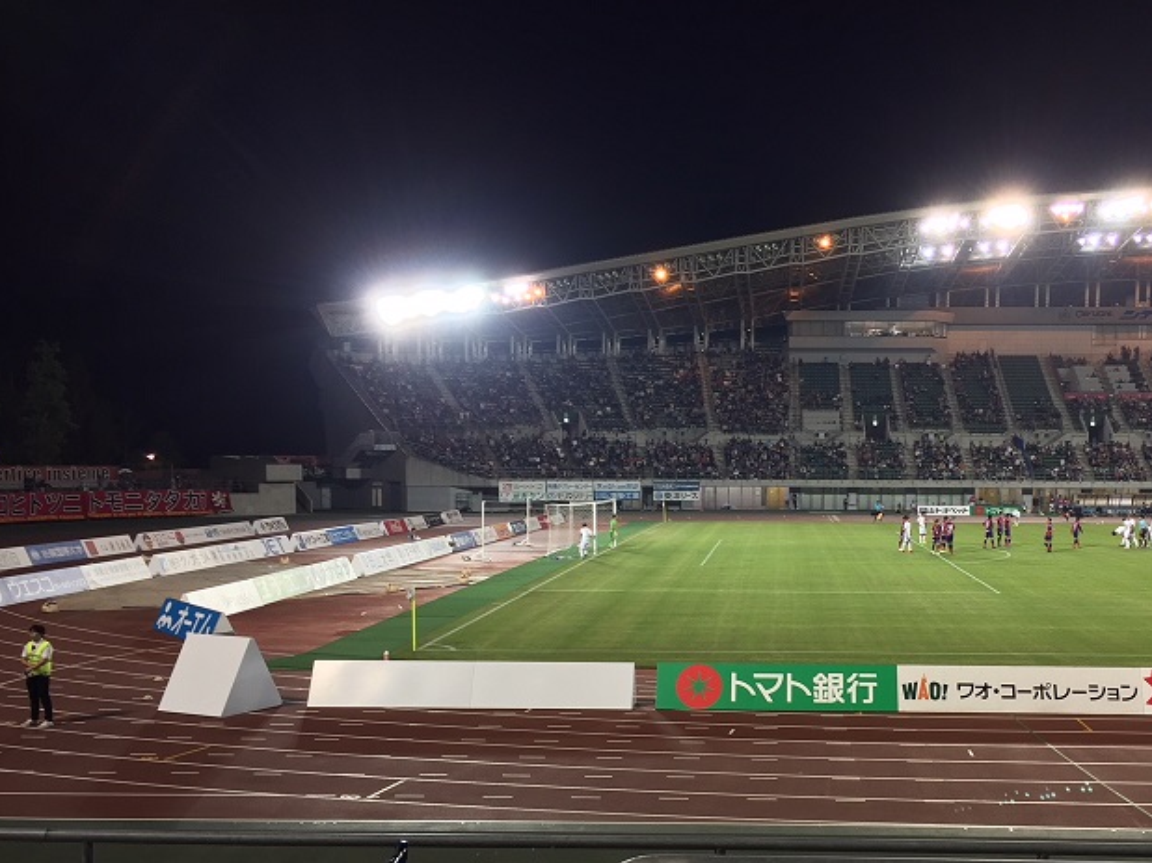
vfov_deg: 46.8
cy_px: 432
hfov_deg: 60.0
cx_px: 586
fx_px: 998
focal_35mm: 30
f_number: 2.2
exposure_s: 1/40
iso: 32
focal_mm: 4.15
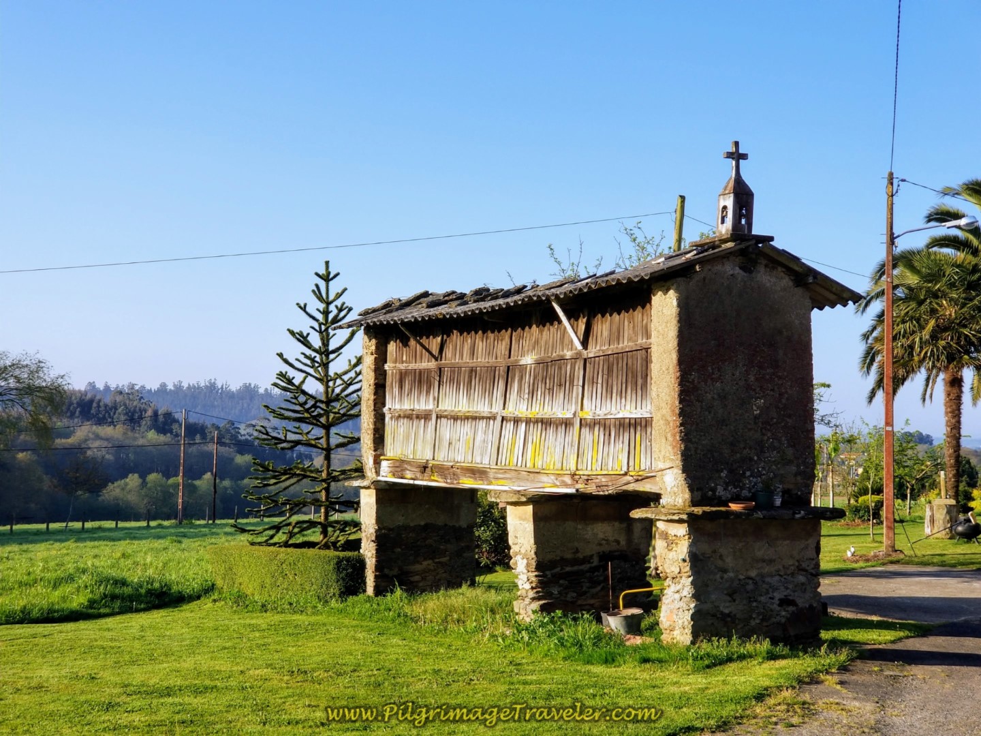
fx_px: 1474
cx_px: 490
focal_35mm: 52
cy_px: 368
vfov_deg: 28.0
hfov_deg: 36.8
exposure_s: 1/503
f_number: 2.4
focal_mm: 6
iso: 25
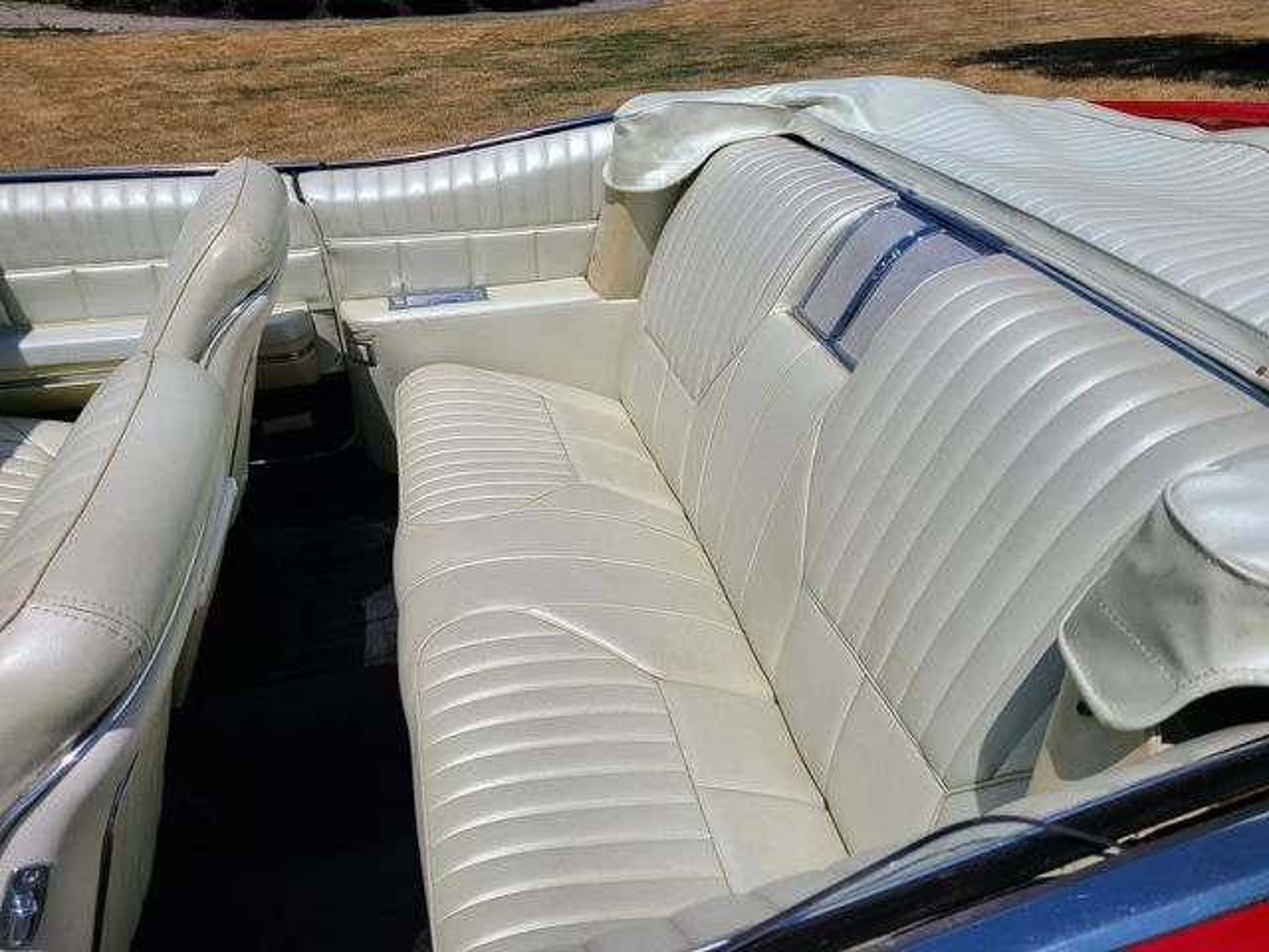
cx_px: 634
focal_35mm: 26
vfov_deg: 53.1
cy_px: 476
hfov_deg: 67.3
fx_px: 953
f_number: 1.8
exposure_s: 1/5445
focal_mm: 5.4
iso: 40
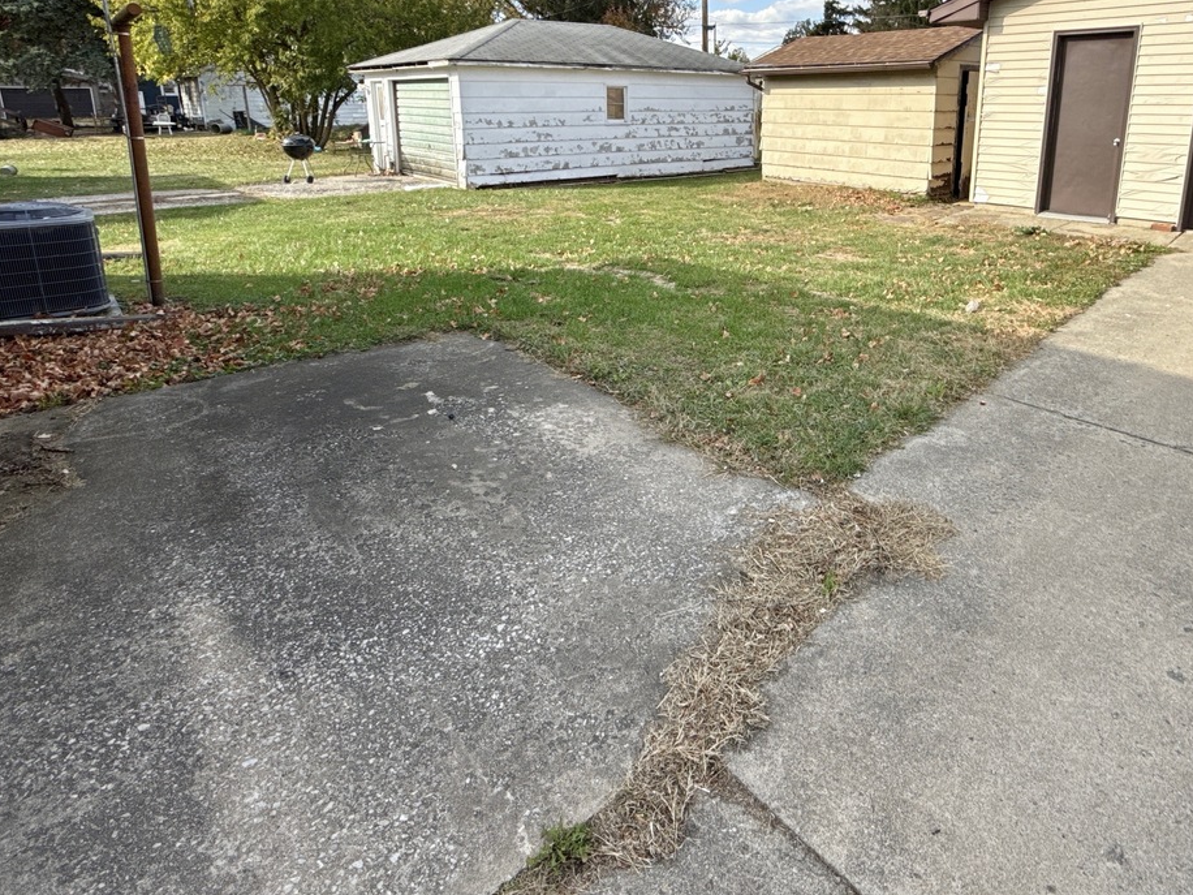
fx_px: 758
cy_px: 287
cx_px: 718
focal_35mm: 22
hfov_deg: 75.5
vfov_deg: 59.4
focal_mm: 2.22
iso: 50
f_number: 2.2
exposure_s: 1/742
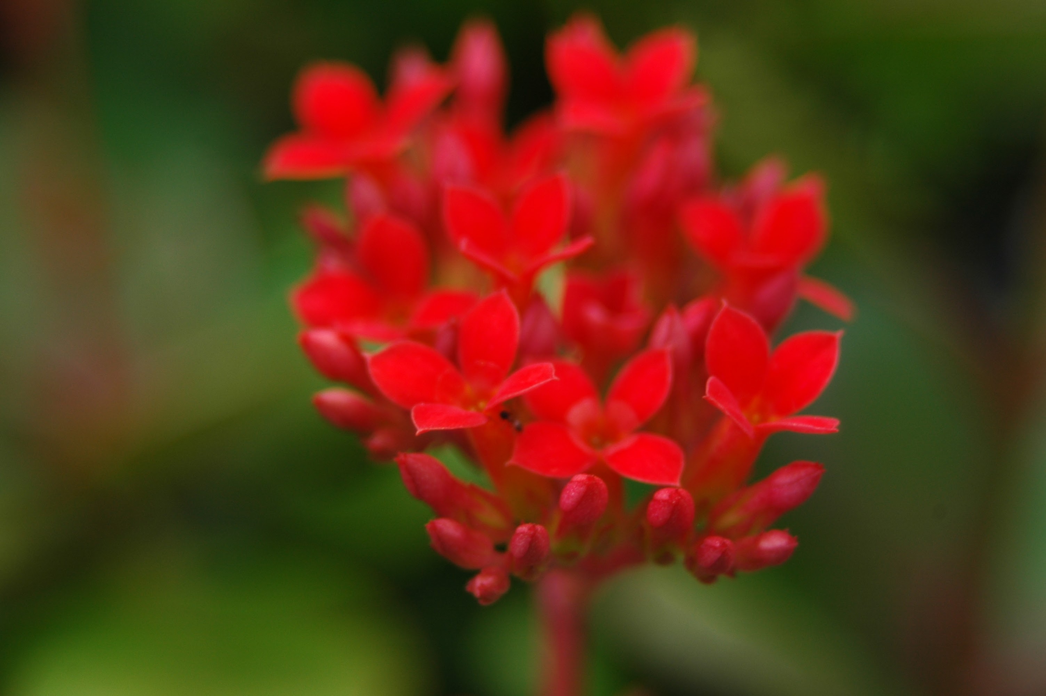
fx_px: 4006
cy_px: 348
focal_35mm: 138
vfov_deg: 9.9
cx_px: 523
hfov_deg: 14.9
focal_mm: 92
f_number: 5.6
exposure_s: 1/125
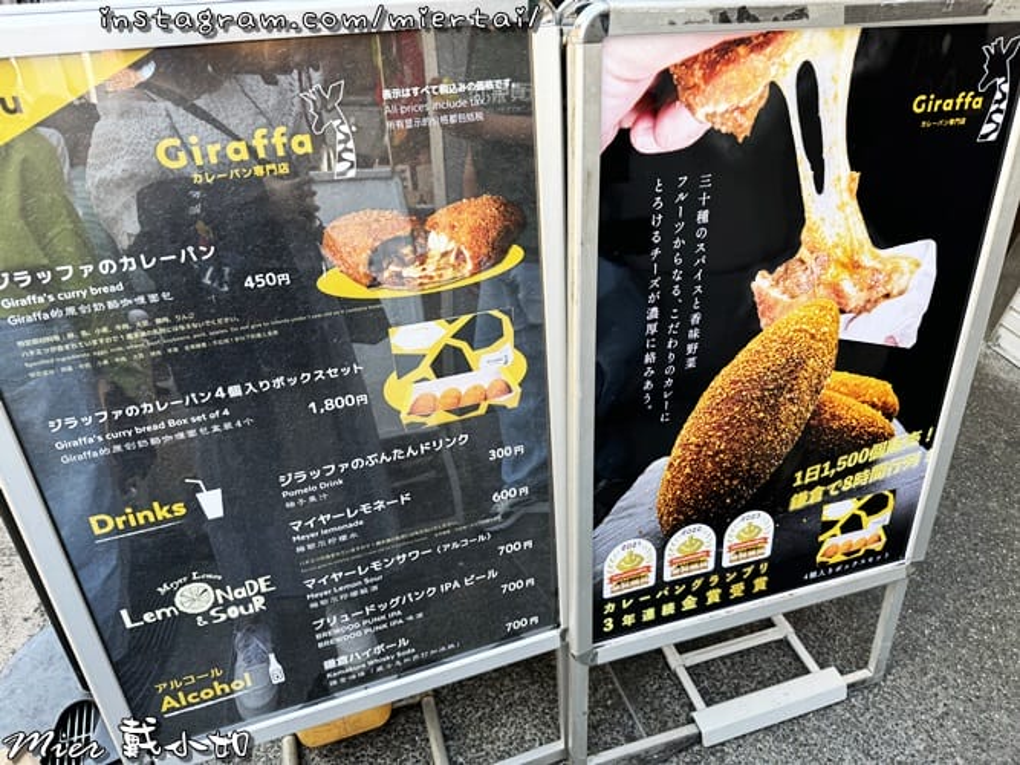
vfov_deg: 56.8
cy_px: 382
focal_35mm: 24
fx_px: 707
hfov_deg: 71.6
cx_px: 510
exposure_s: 1/121
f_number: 1.78
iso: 64
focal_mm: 6.76
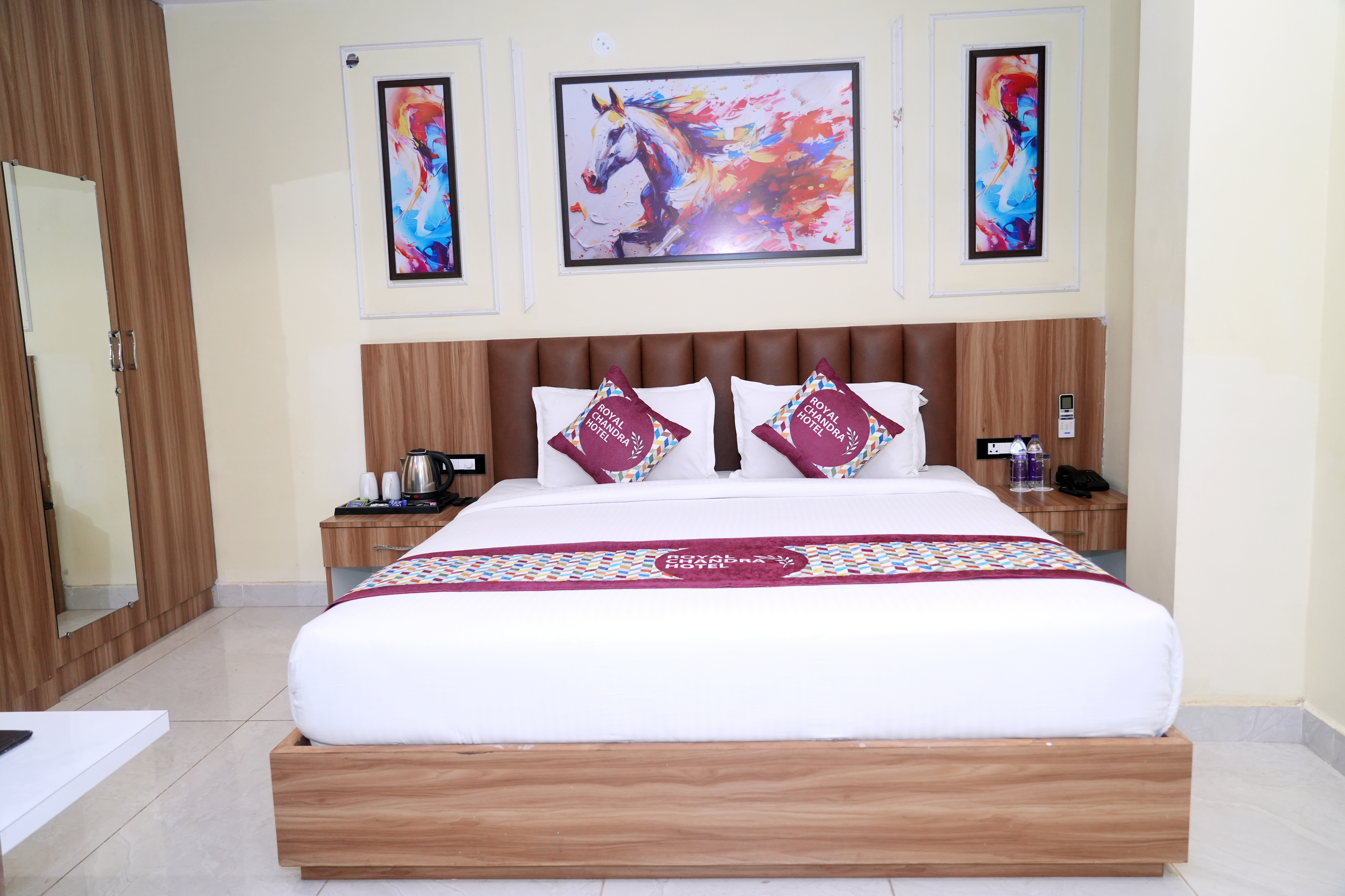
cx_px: 672
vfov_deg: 49.6
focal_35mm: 26
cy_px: 448
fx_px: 971
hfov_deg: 69.4
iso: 2000
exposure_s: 1/160
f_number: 4
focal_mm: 26
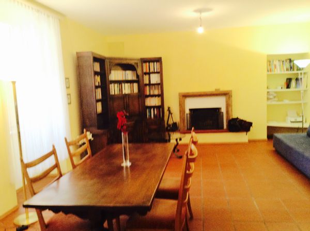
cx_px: 155
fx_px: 295
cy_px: 116
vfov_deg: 42.8
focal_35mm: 33
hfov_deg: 55.4
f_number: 2.4
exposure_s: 1/24
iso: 64
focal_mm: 3.3
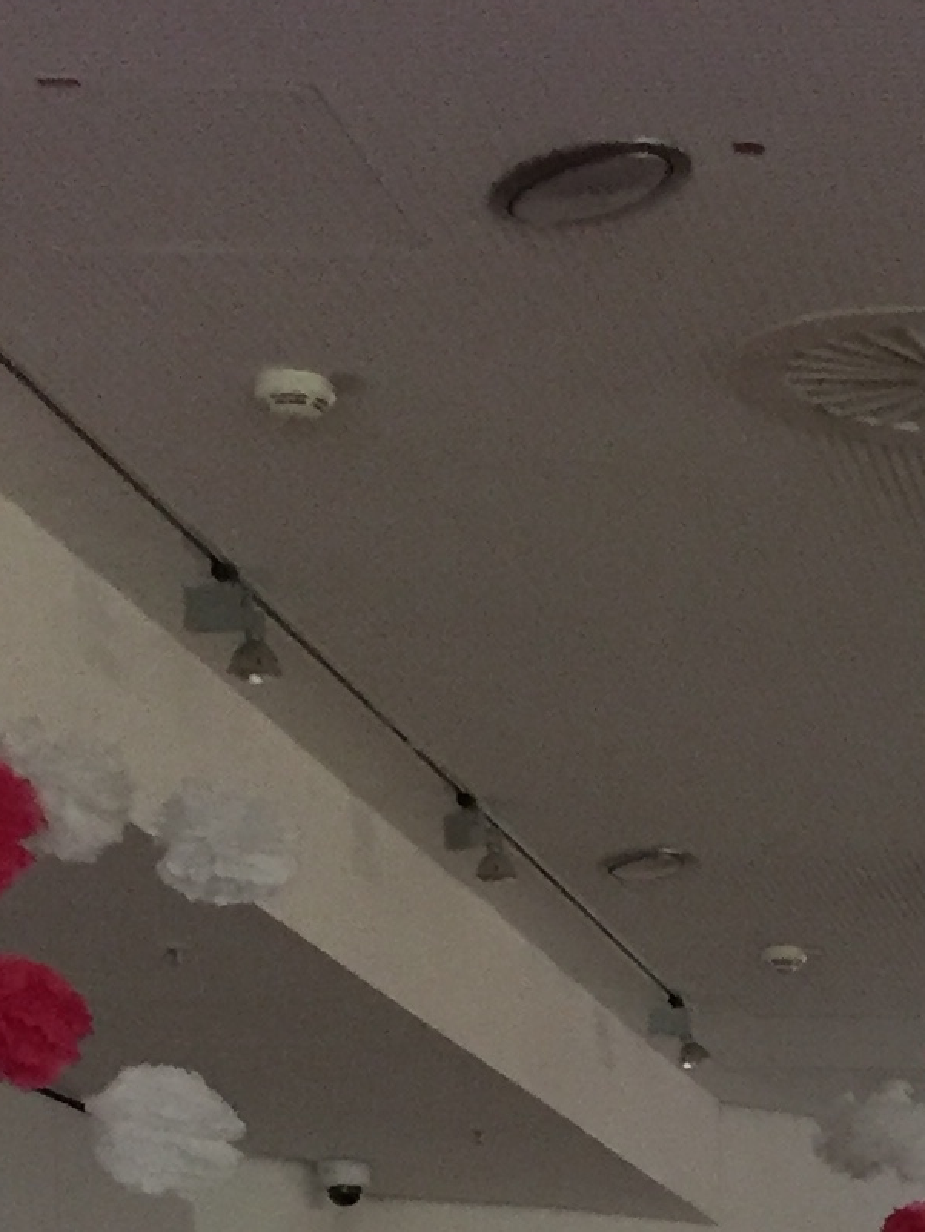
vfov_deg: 14.8
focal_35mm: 118
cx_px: 1392
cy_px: 2121
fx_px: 4202
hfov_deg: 12.0
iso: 200
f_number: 2.2
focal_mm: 4.15
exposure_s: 1/33
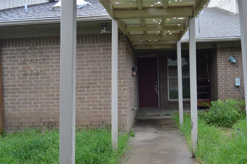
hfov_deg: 49.6
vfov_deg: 34.1
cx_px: 124
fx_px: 267
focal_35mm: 39
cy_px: 82
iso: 400
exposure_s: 1/125
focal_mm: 26
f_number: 5.6
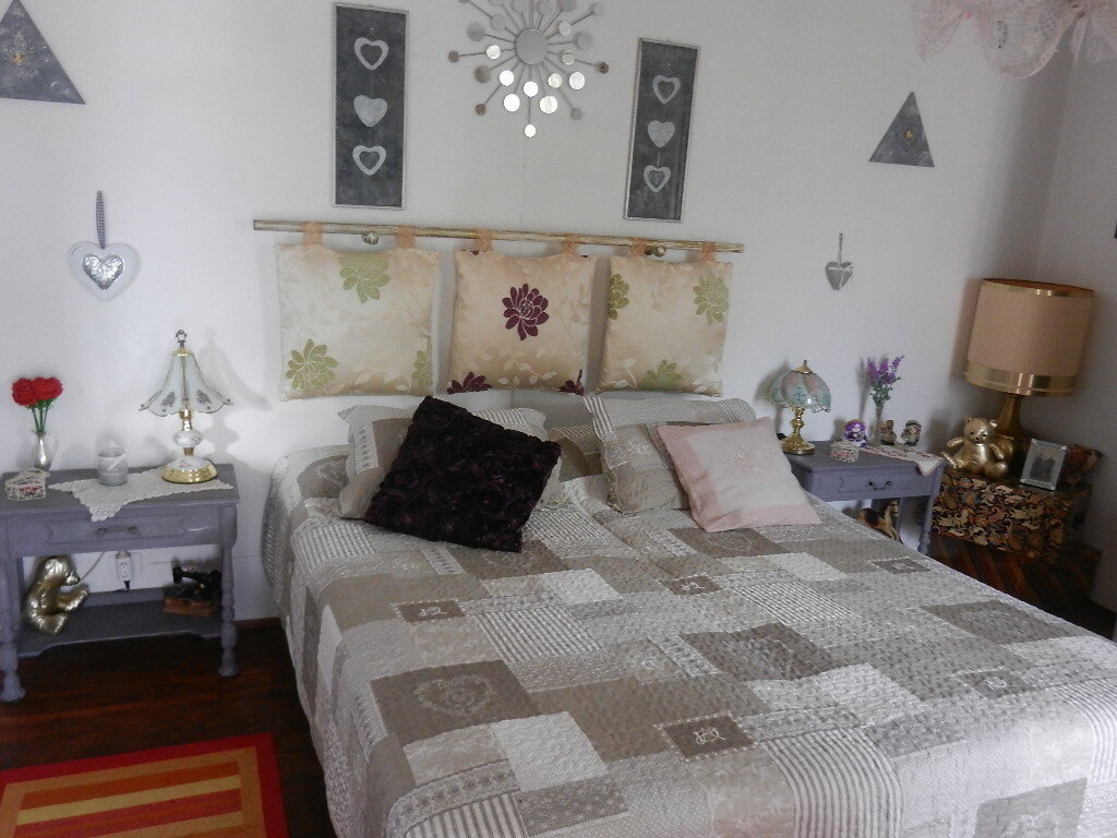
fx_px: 936
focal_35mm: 29
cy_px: 419
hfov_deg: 61.7
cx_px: 558
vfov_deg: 48.2
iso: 400
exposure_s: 1/6
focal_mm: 5.1
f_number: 3.6
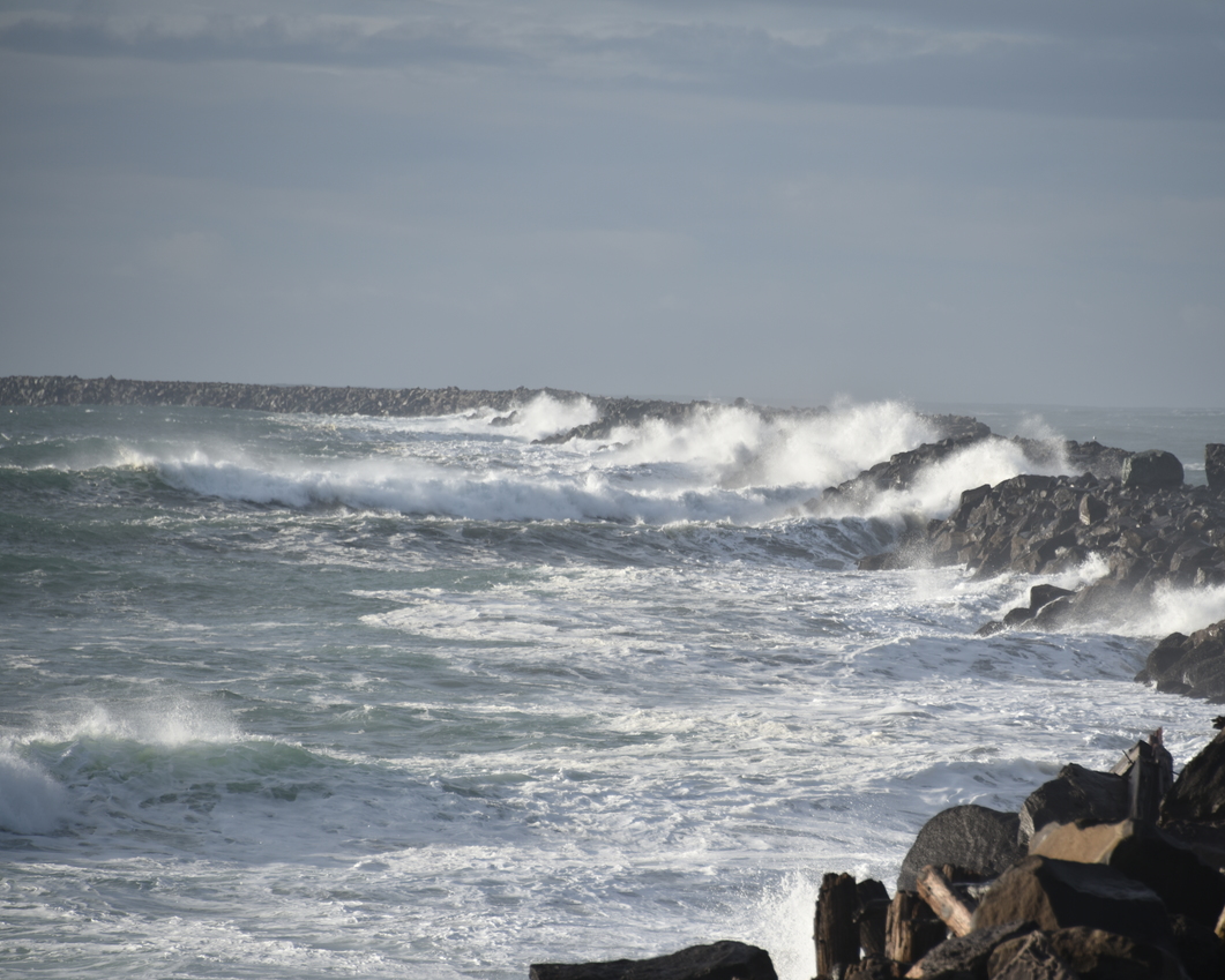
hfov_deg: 6.8
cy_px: 489
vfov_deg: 5.5
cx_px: 725
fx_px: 10261
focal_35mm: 283
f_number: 6.3
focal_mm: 250
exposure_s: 1/500
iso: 100
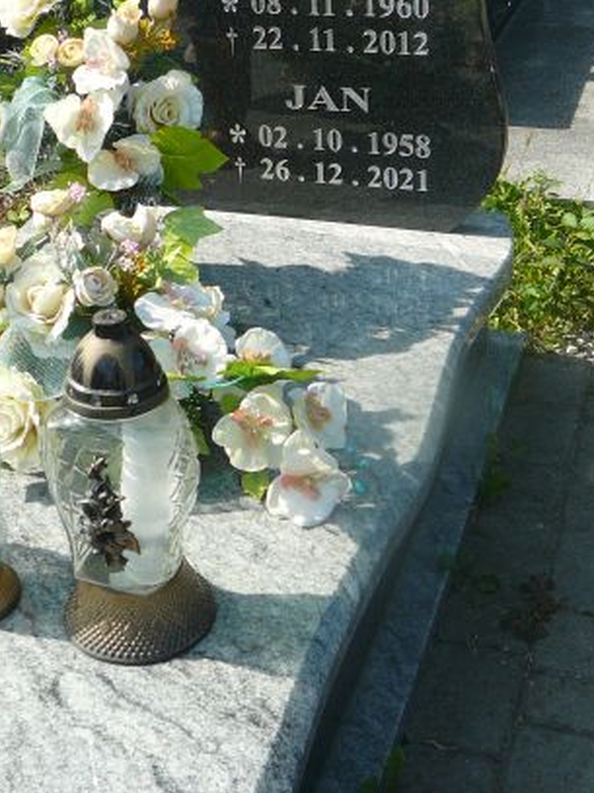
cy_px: 277
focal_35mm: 55
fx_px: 1259
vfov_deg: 34.7
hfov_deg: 26.5
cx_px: 232
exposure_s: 1/800
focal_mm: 5.2
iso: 80
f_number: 2.8
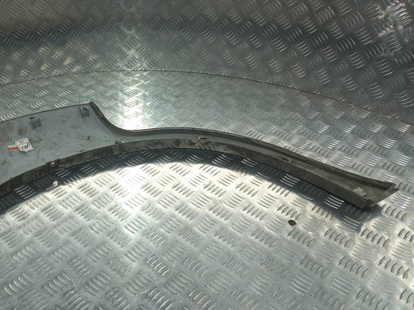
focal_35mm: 36
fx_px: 430
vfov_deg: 39.6
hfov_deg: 50.0
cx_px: 123
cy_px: 133
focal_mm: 4.6
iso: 50
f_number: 1.8
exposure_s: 1/50
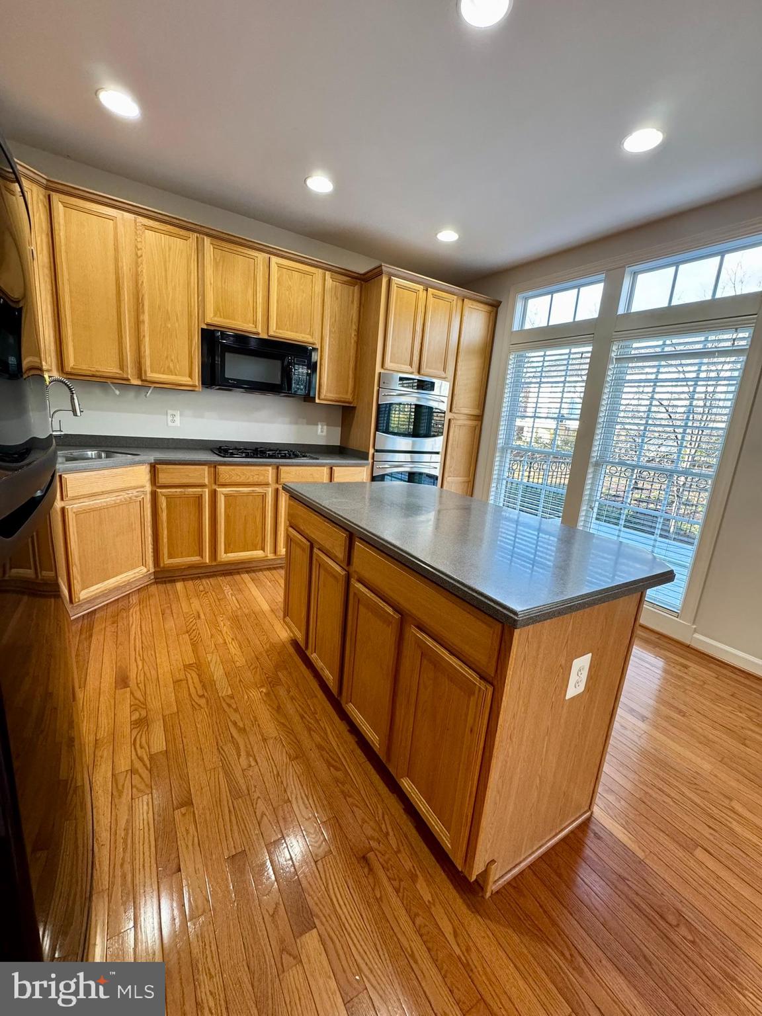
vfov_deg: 102.1
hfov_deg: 85.7
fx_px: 411
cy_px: 508
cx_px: 381
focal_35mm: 14
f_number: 2.2
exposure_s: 1/120
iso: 250
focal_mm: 2.22
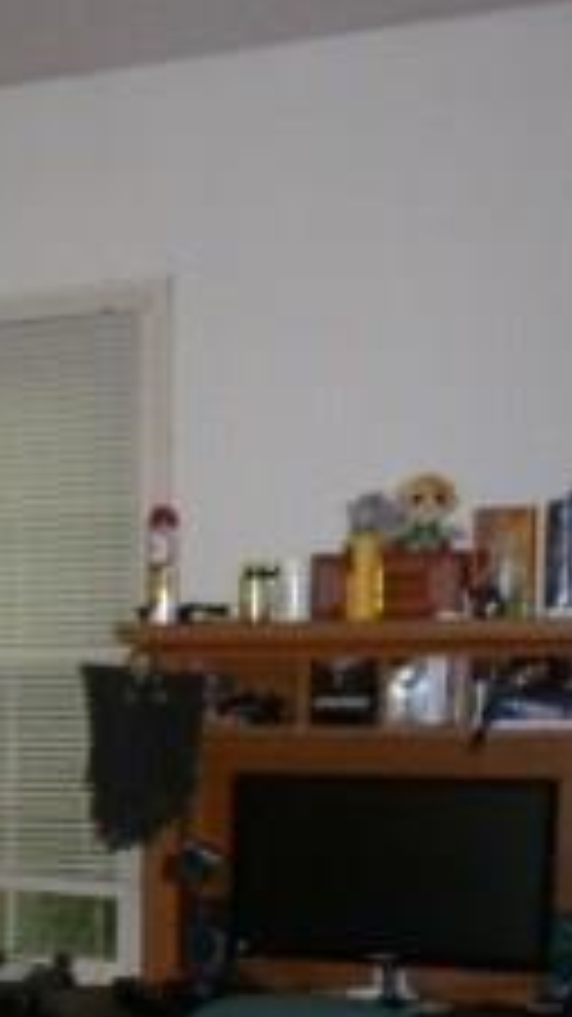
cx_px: -338
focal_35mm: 74
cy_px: 963
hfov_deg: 14.9
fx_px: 1997
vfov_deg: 27.3
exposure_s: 1/60
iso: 400
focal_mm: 4.3
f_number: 3.3
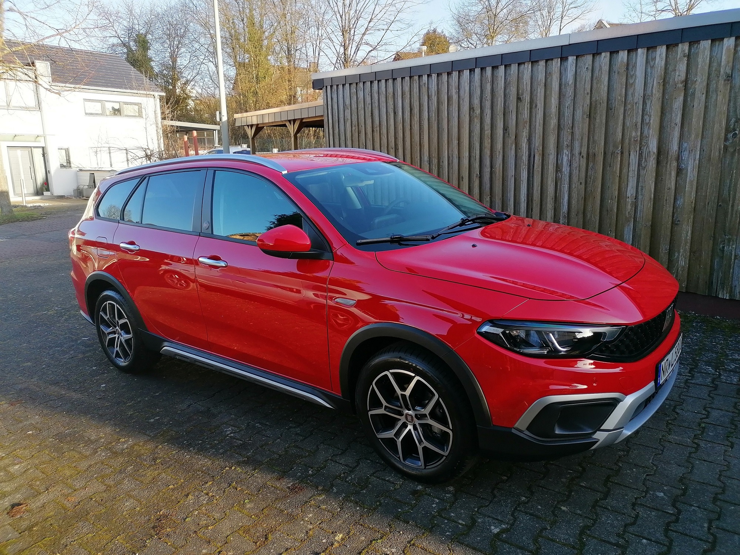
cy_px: 278
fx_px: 577
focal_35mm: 27
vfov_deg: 51.4
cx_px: 370
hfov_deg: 65.3
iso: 50
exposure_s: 1/226
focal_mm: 4.75
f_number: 1.8
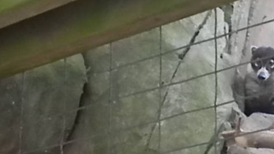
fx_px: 988
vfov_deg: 8.9
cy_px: 155
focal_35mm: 136
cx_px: 287
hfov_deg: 15.4
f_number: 3.5
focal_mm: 6.6
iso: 640
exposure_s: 1/85.8
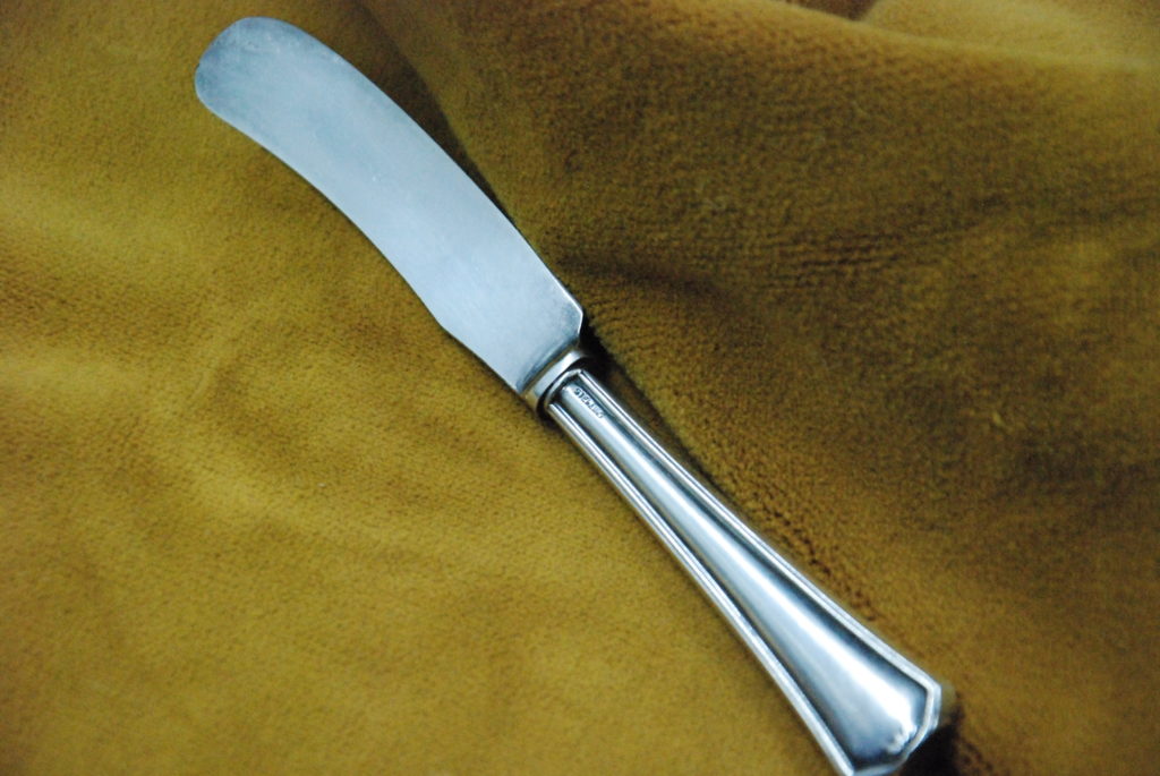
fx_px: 5080
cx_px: 580
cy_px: 388
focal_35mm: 158
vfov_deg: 8.7
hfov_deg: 13.0
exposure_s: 1/800
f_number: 8
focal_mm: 105
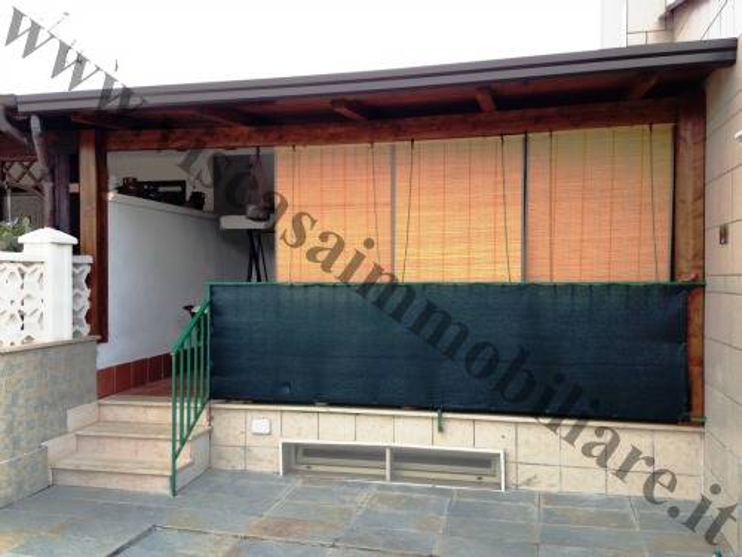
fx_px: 707
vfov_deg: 42.9
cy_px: 278
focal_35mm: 33
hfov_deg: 55.4
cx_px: 371
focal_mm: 4.12
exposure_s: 1/417
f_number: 2.4
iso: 50
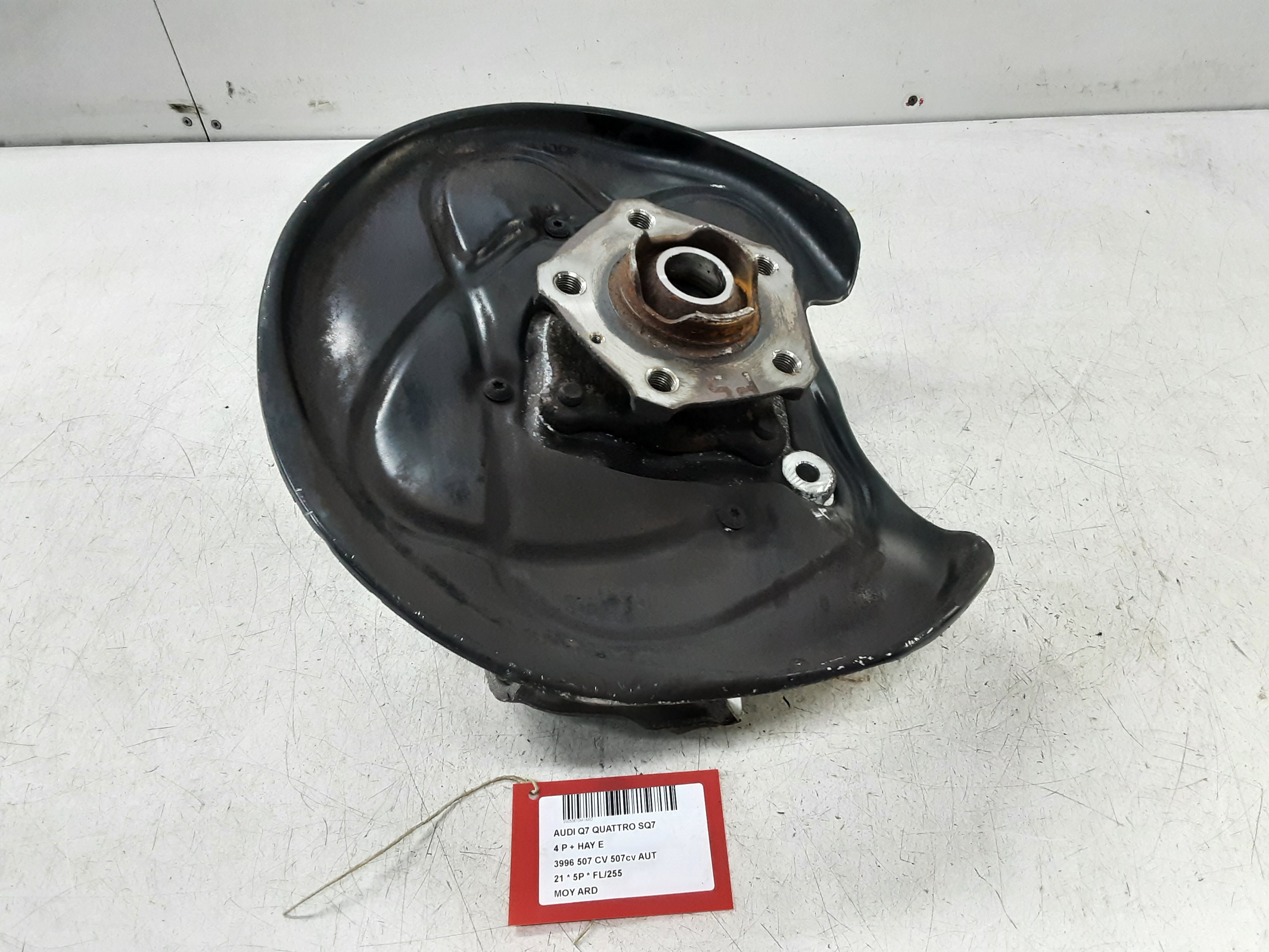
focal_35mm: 27
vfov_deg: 51.4
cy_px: 476
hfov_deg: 65.3
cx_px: 634
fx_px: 990
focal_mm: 2.91
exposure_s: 1/50
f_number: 1.9
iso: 160
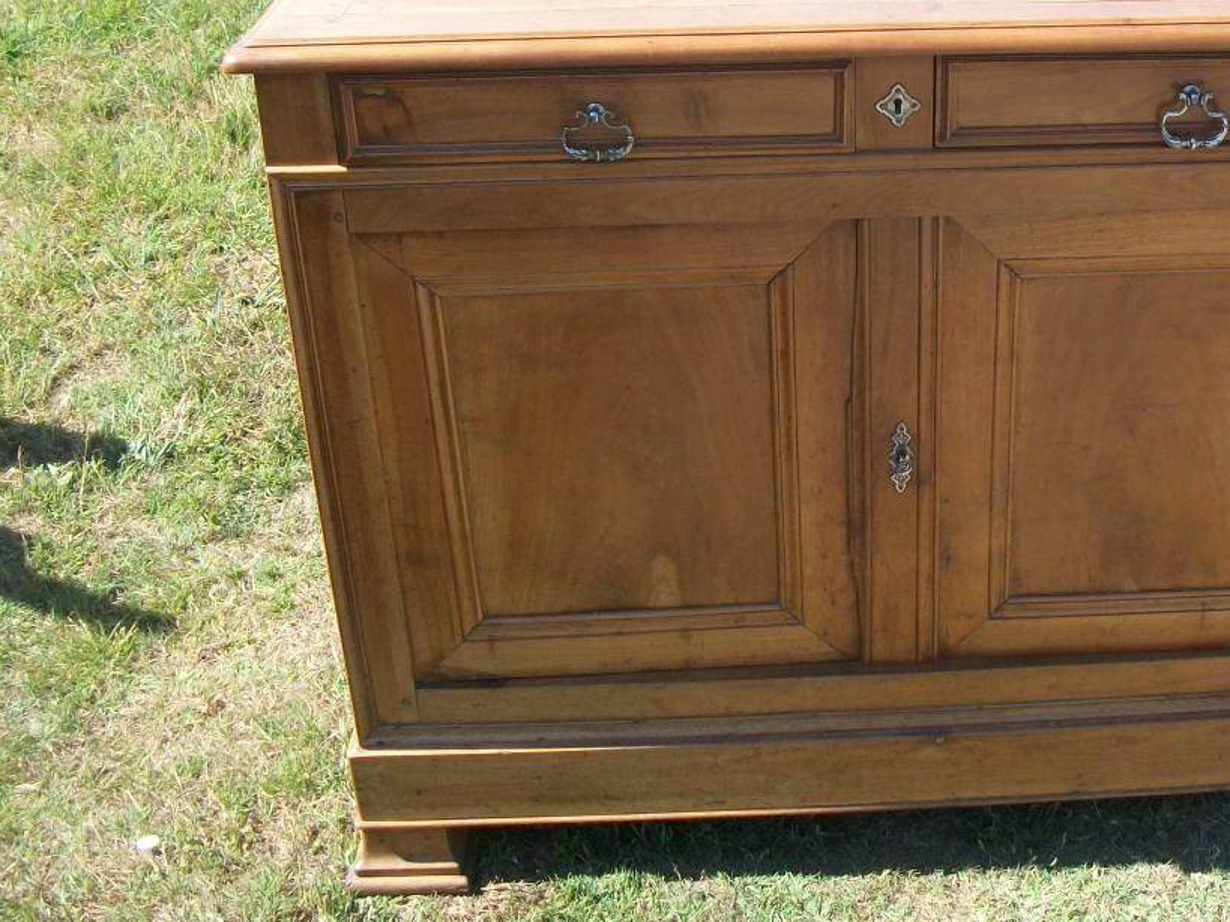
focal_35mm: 50
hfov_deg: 37.6
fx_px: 1776
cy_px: 261
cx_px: 861
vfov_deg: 28.8
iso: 80
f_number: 8.8
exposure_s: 1/60
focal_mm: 5.7
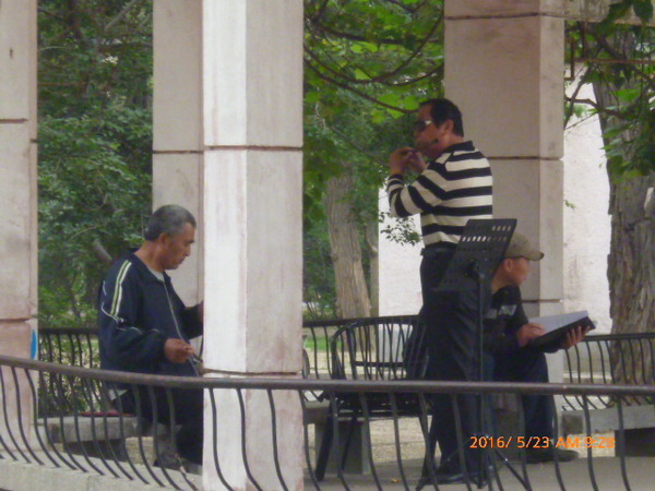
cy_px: 246
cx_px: 328
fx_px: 4655
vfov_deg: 6.0
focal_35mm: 246
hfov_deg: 8.0
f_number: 6.4
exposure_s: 1/100
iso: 400
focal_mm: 21.5
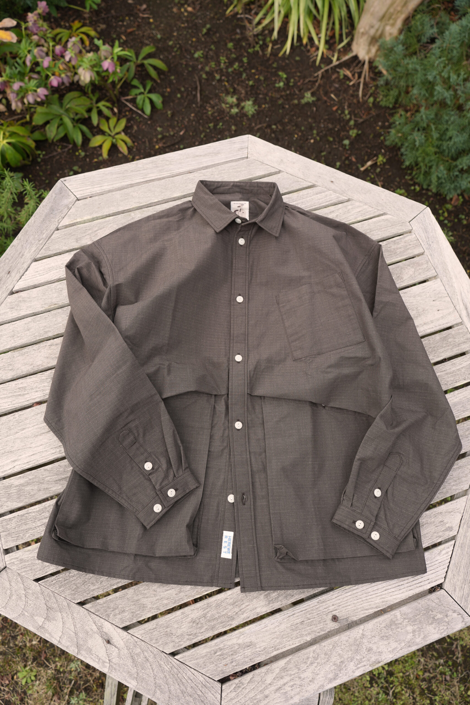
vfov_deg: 73.7
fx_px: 470
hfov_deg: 53.1
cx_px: 235
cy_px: 352
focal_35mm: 24
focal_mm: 24
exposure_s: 1/80
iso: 100
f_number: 4.5
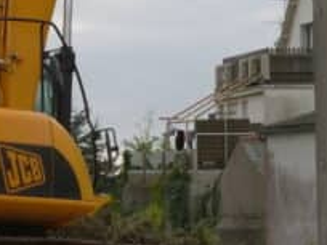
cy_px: 21
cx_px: 172
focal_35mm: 218
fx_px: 2059
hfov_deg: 9.1
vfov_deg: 6.8
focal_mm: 9.5
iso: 50
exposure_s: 1/342
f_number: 3.3
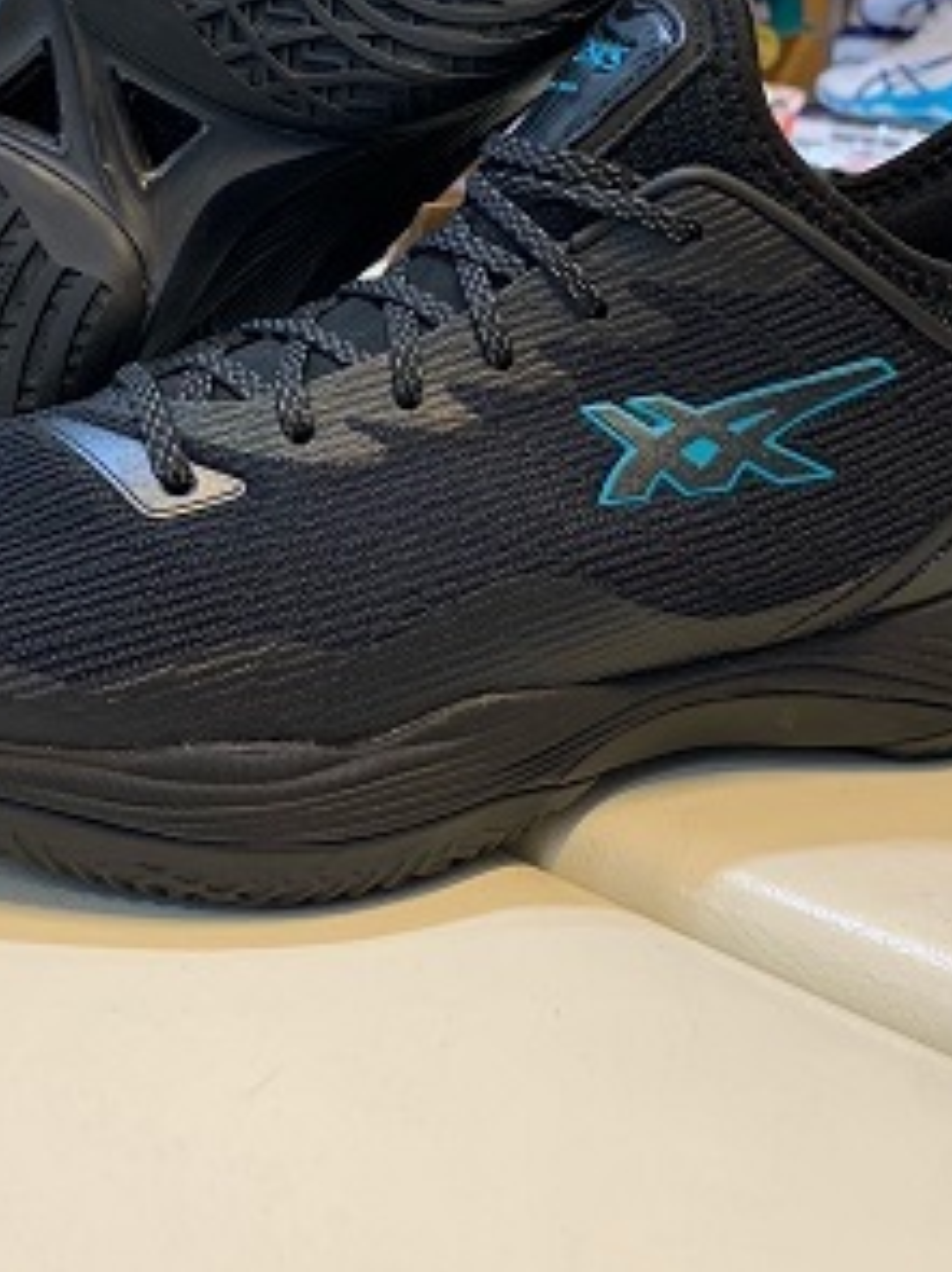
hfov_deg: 30.8
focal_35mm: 47
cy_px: 334
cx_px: 388
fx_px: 1725
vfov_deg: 39.5
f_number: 1.8
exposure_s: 1/60
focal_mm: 4.25
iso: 160
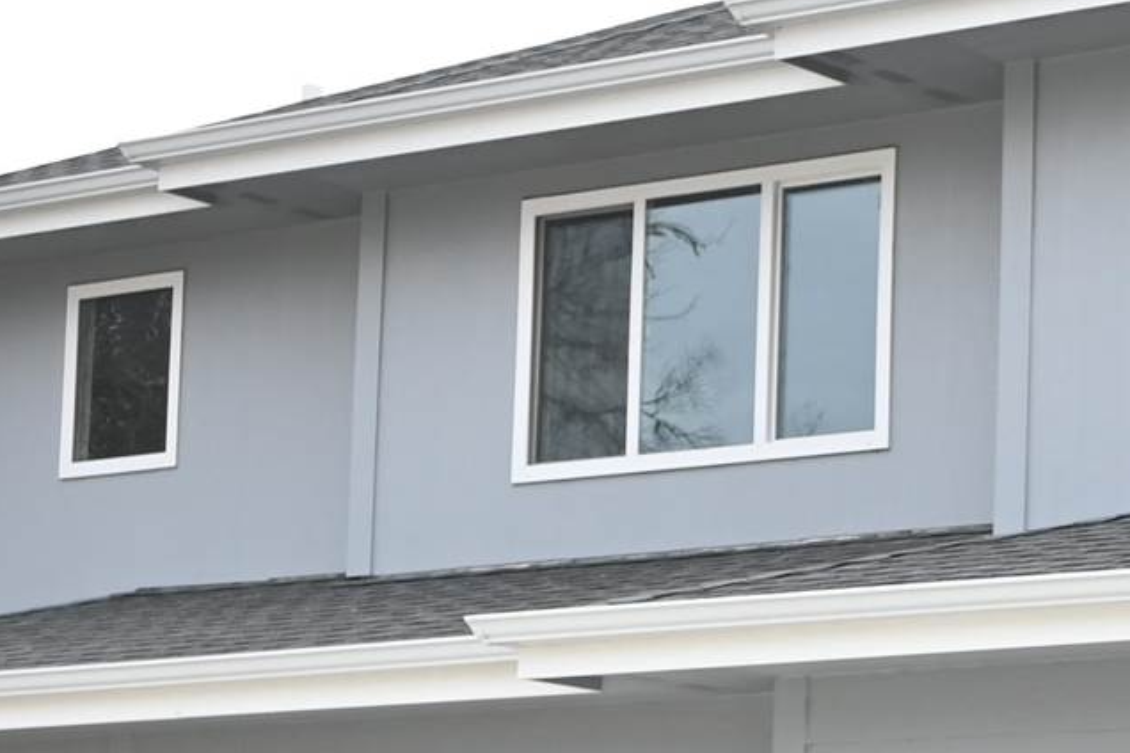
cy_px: 739
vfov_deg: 11.7
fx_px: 3641
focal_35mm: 116
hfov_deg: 16.4
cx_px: 1585
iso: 100
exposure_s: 1/400
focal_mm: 16
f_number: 4.5
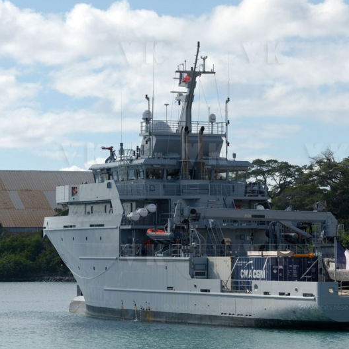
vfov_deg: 10.5
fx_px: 1893
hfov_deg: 10.5
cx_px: 264
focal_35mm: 166
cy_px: 174
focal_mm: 86
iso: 100
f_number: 9
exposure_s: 1/250
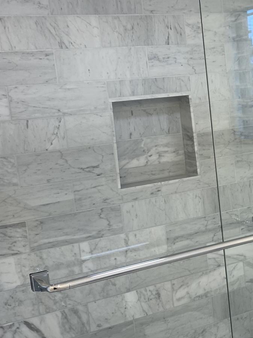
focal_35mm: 58
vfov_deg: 33.2
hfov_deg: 24.5
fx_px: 566
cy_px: 182
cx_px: 228
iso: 50
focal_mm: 4.25
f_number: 1.8
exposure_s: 1/120
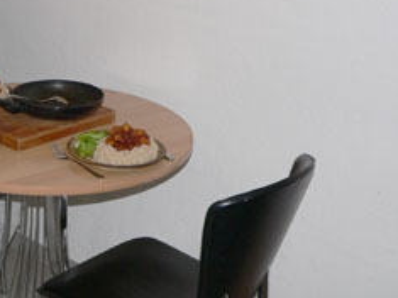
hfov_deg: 27.2
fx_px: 793
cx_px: 41
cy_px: 112
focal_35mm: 69
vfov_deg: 21.2
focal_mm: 6
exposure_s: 1/60
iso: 100
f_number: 2.8
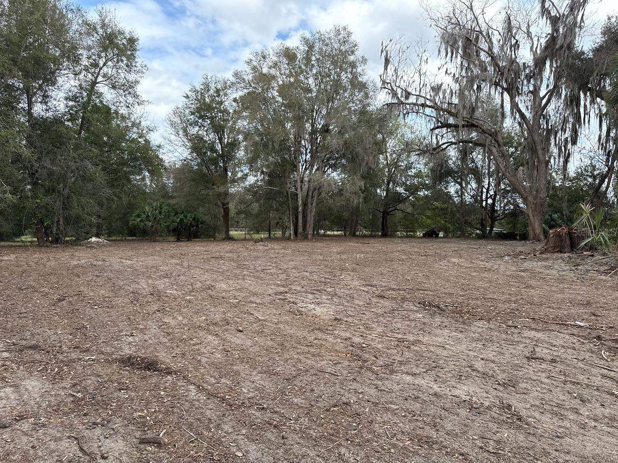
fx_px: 428
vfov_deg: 56.8
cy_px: 232
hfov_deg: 71.6
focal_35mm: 24
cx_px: 309
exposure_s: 1/1689
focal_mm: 6.76
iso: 100
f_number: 1.78
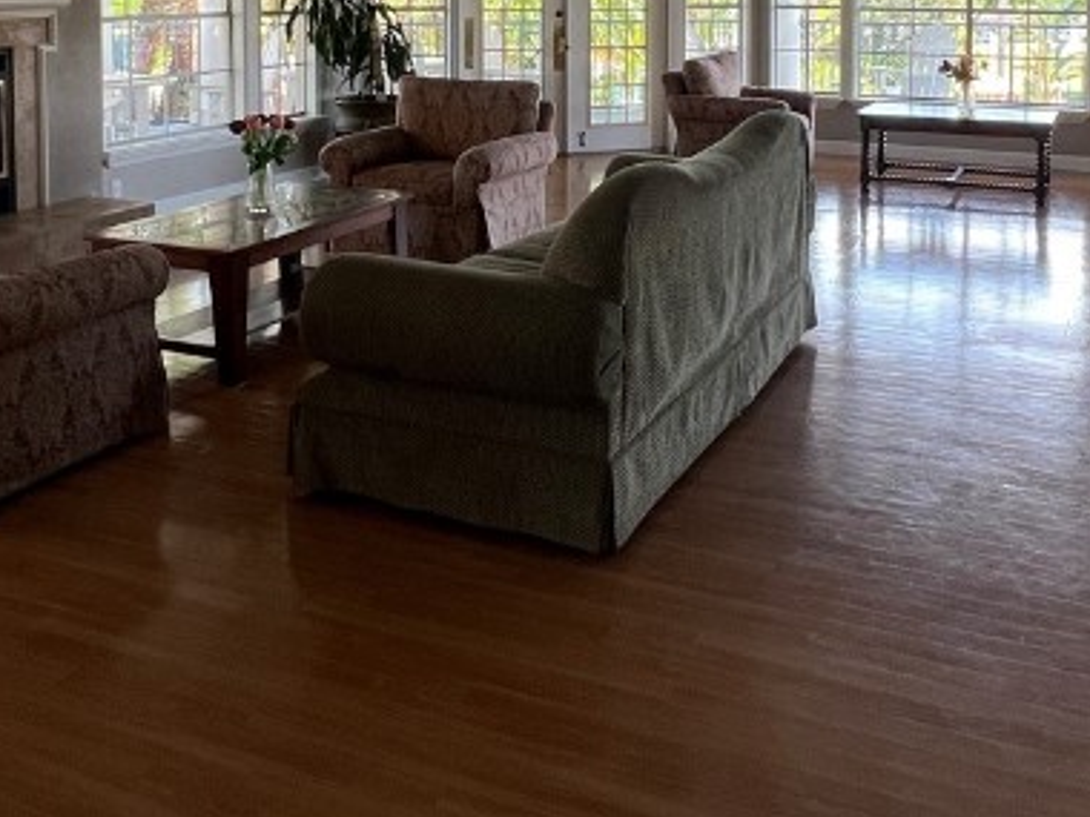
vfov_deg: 37.2
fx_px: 1102
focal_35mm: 35
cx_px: 588
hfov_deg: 52.6
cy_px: 37
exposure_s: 1/99
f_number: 1.8
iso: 64
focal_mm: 1.57
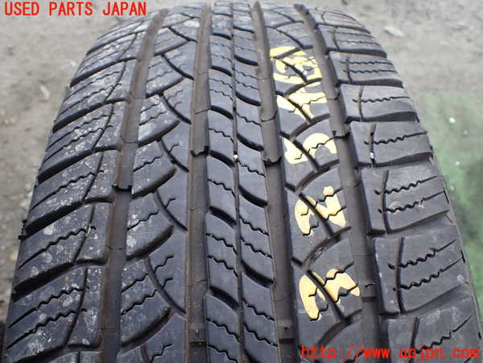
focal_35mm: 30
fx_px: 419
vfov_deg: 46.8
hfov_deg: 60.0
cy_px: 182
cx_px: 242
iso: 100
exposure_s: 1/160
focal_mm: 5.4
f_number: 2.3
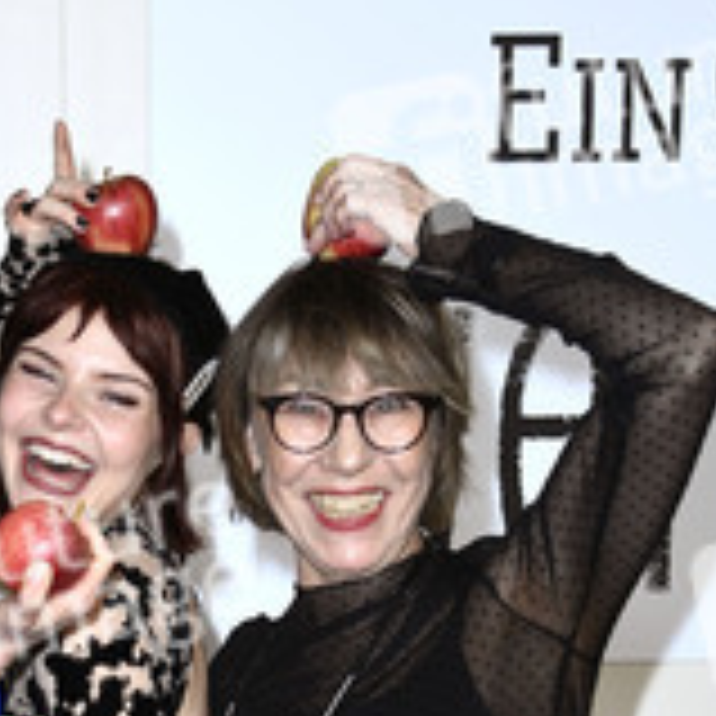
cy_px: 815
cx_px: 153
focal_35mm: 120
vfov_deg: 14.2
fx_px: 2808
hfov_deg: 14.5
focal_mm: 56
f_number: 5
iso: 500
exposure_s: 1/250
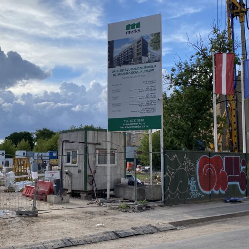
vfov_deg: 40.9
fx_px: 334
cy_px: 126
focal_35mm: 41
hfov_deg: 40.9
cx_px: 117
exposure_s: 1/2222
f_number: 1.8
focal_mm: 4.25
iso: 32
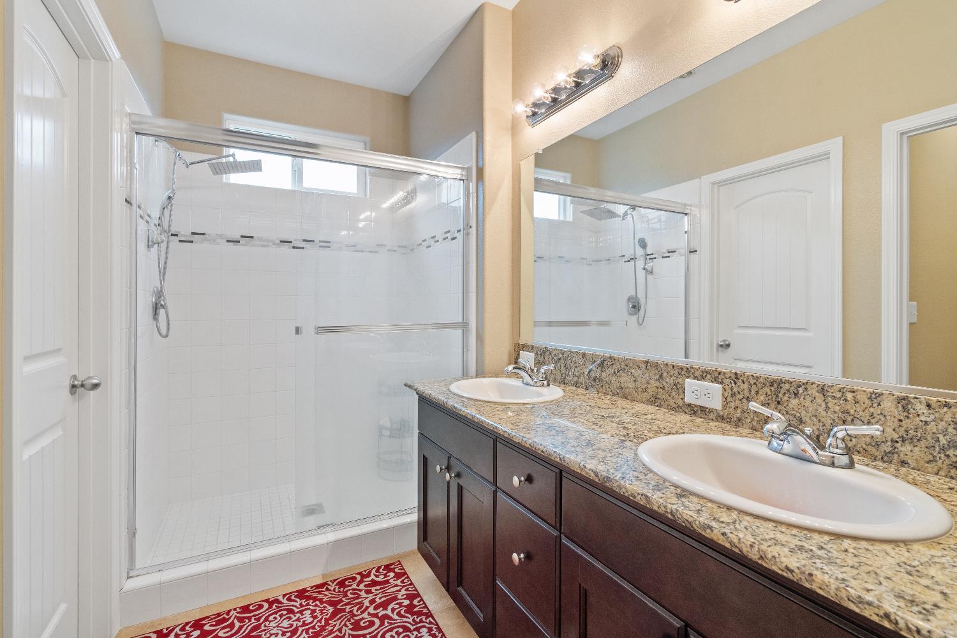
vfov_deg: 73.7
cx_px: 478
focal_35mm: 16
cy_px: 319
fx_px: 425
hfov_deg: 96.7
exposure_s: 1/10
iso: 1600
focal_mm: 16
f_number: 9
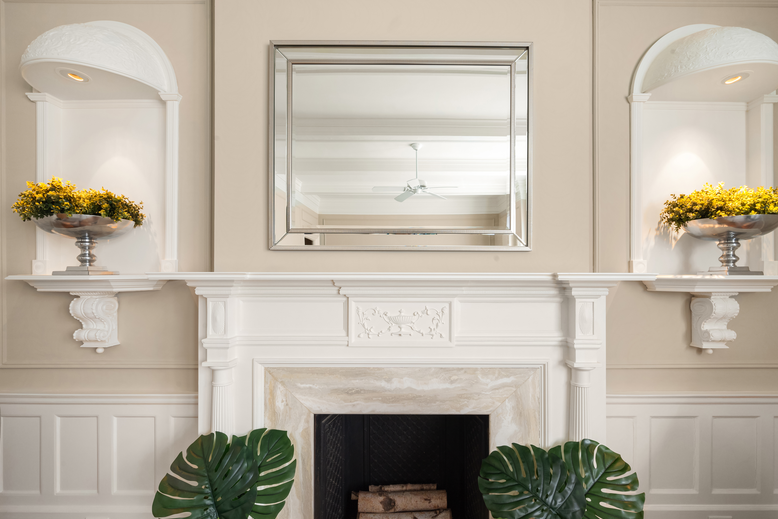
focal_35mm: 16
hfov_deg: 96.7
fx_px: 346
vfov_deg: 73.7
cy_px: 273
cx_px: 407
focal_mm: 15
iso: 400
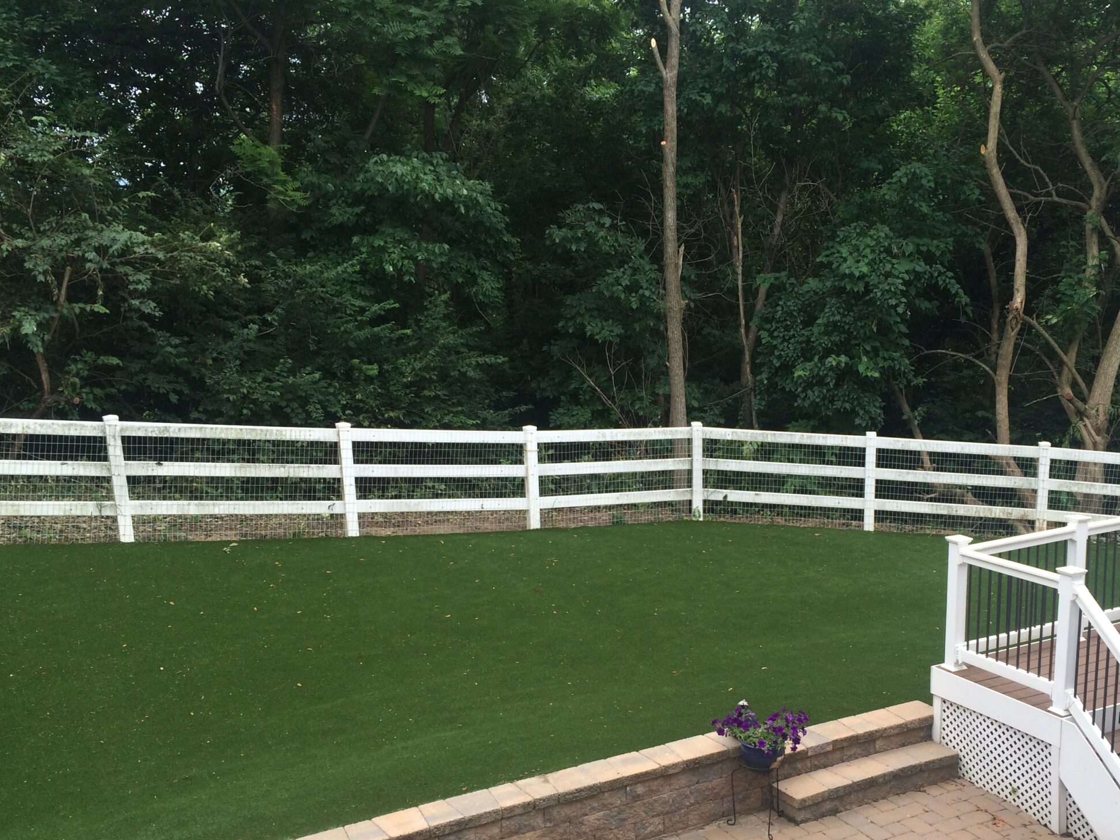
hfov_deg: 48.6
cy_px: 513
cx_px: 680
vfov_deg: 37.5
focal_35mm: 38
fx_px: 1229
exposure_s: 1/402
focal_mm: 4.15
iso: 32
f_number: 2.2
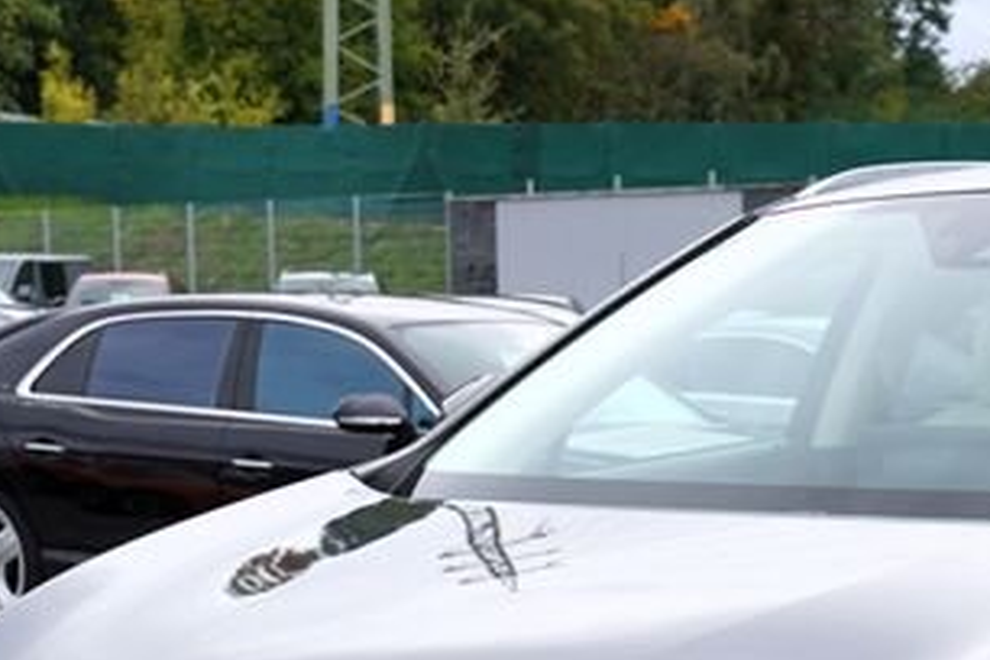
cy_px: 917
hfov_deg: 20.8
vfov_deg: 13.5
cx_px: 806
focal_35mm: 97
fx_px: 2667
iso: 100
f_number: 5.6
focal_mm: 29
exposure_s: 1/125
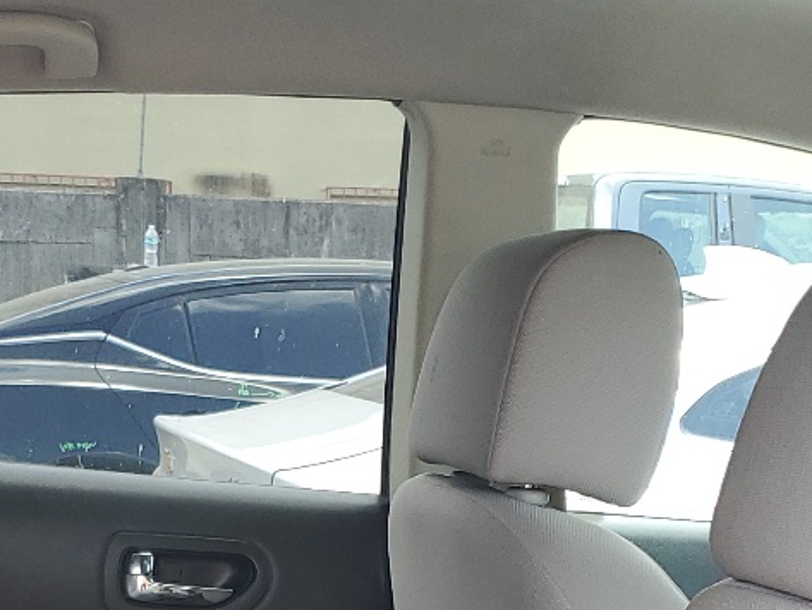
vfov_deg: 15.2
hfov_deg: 22.2
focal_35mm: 88
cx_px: 275
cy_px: 990
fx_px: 2065
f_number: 1.5
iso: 50
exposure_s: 1/233
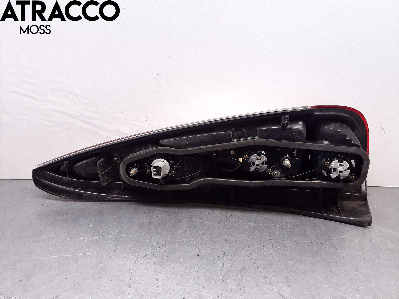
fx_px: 323
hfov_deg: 63.4
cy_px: 150
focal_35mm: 28
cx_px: 200
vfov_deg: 49.7
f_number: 1.9
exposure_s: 1/107
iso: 100
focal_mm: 2.91
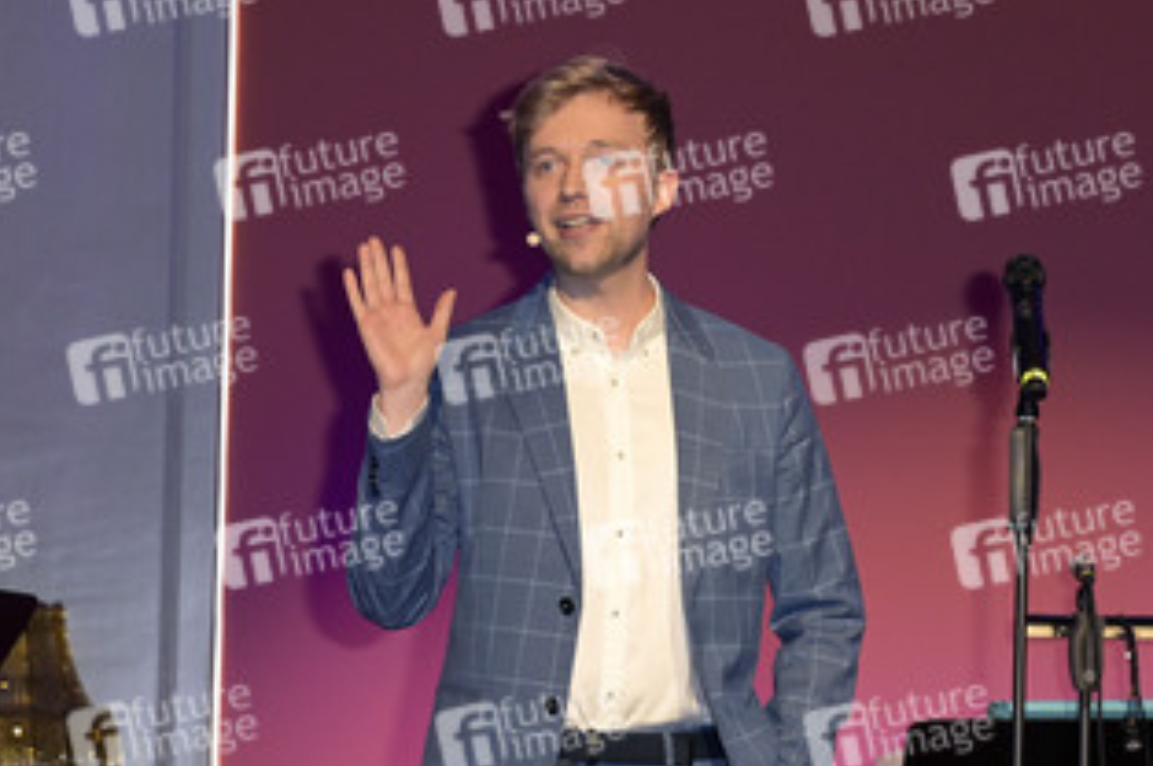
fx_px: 5535
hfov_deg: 11.9
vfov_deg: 7.9
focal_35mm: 173
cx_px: 580
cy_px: 453
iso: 4000
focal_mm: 120
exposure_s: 1/250
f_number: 6.3
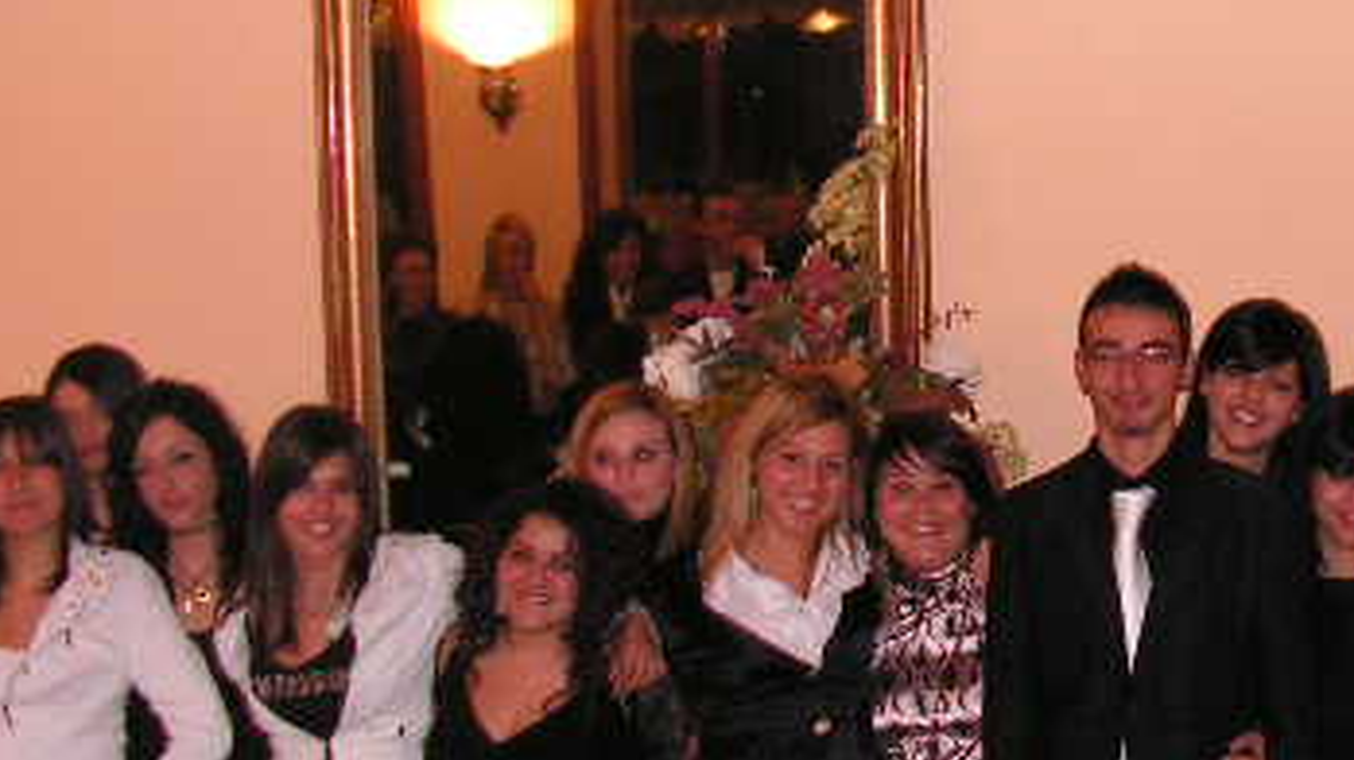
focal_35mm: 72
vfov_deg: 16.7
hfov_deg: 28.4
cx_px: 1168
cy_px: 396
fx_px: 2584
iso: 200
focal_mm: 6
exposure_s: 1/40
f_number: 3.2
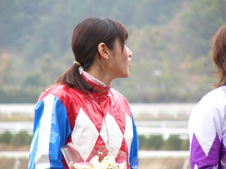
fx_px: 2455
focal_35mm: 376
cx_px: 113
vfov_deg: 4.0
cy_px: 84
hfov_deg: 5.3
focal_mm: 62.5
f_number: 4
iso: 100
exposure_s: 1/125
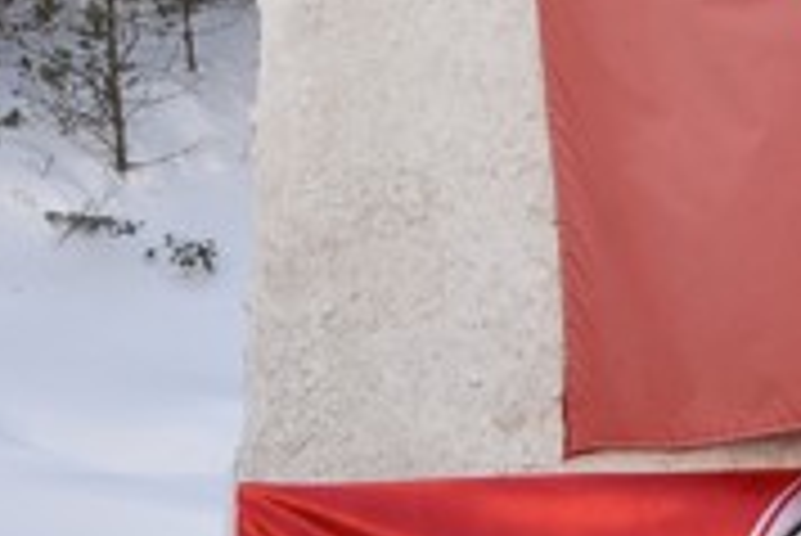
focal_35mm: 112
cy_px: 1007
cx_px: 495
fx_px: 2494
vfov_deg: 11.3
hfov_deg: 18.2
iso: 500
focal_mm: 18
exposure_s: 1/500
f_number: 8
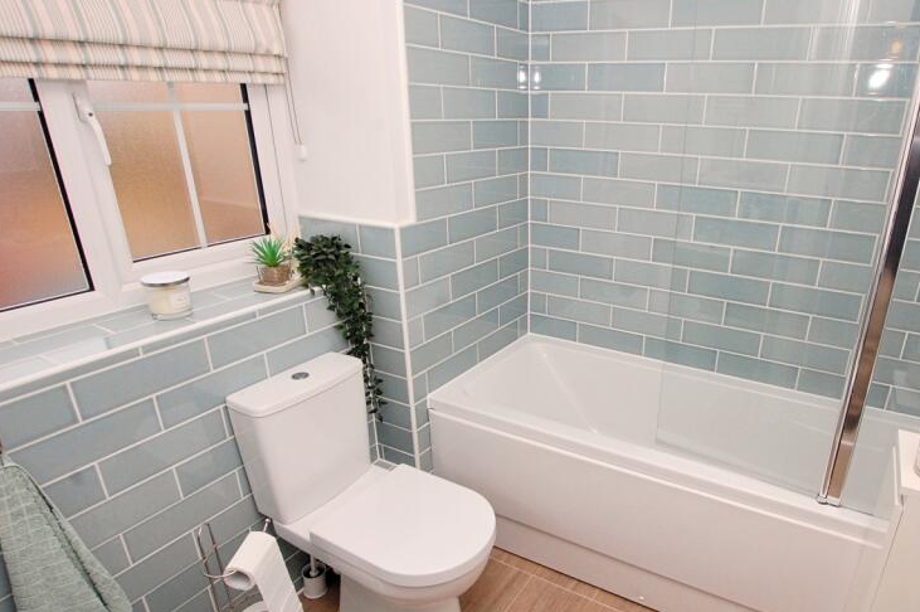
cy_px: 338
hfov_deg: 80.2
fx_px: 536
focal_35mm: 21
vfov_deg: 59.3
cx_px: 556
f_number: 7.1
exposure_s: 1/200
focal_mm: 10
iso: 800
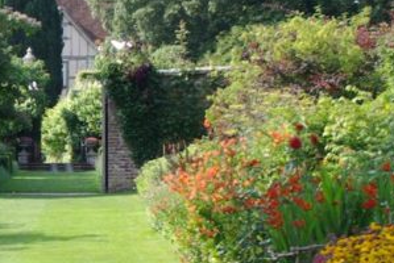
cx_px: -158
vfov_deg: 7.6
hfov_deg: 11.1
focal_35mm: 180
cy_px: 208
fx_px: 1969
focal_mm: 35
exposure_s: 1/125
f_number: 4.5
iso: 100
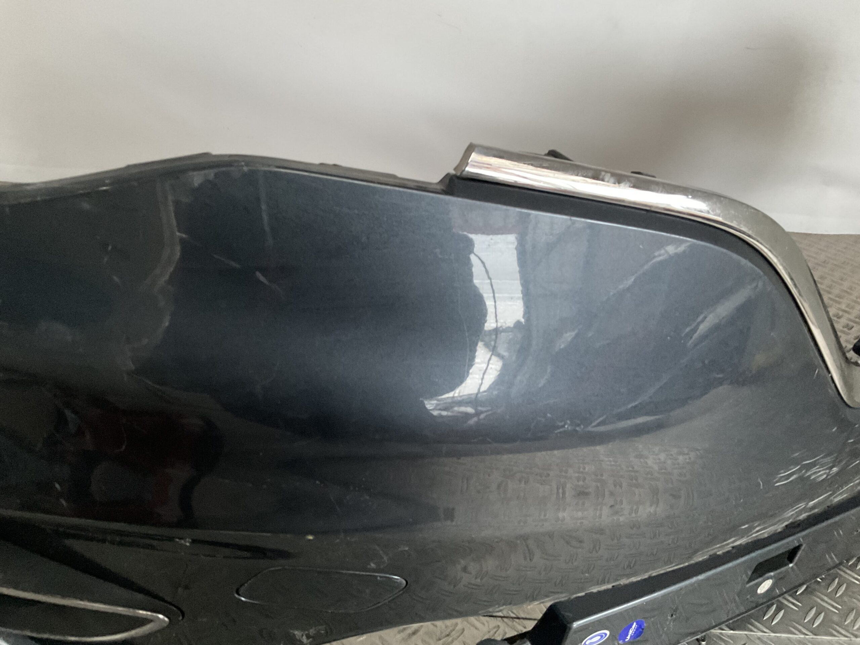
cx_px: 430
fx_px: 720
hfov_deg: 61.7
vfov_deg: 48.2
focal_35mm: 29
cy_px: 322
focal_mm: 3
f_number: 1.8
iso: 400
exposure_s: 1/30
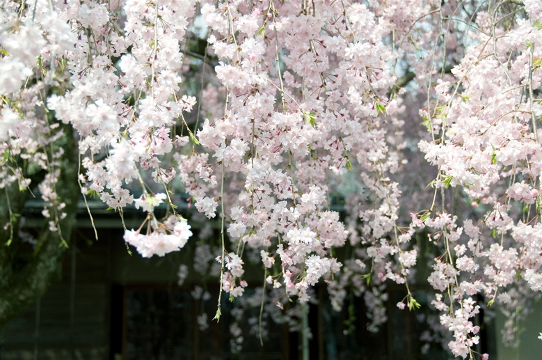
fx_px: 6254
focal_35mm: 416
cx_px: 270
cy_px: 184
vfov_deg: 3.3
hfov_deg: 5.0
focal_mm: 270
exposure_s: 1/1000
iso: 200
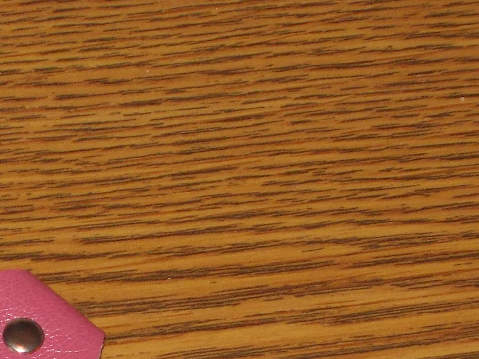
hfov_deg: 7.4
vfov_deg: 5.6
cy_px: 551
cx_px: -161
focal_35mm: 263
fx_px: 3639
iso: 200
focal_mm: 13.5
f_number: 5.8
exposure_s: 1/60
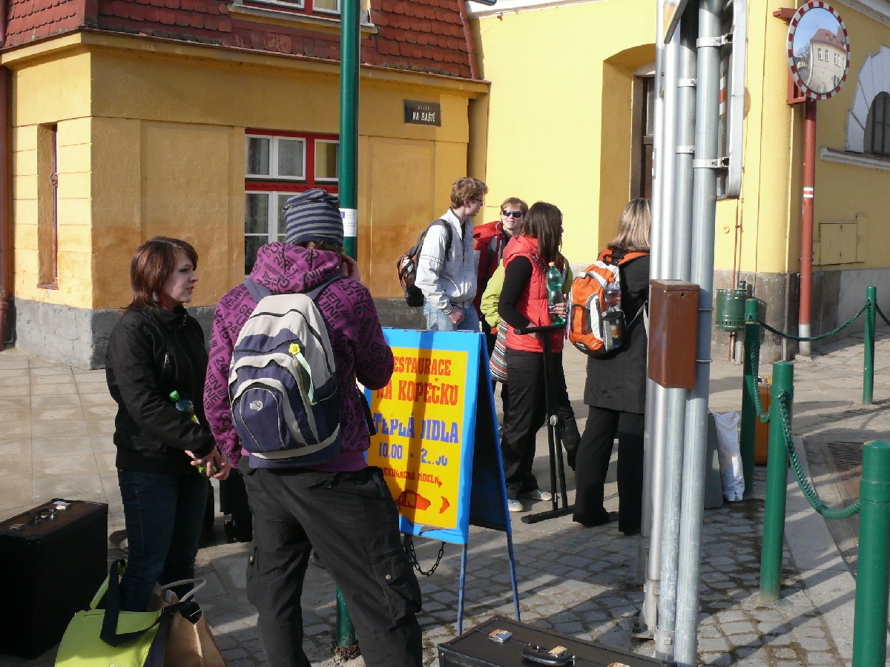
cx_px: 445
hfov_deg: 41.2
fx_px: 1183
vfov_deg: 31.5
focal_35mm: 46
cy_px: 334
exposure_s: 1/500
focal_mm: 8.6
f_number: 6.3
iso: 200
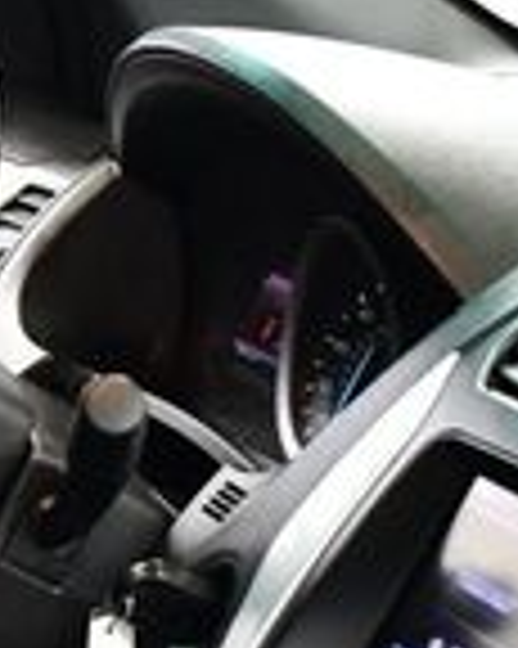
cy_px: 486
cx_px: -667
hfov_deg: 9.3
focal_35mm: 150
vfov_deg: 12.8
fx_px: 2878
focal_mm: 18
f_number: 3.5
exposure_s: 1/80
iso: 3200
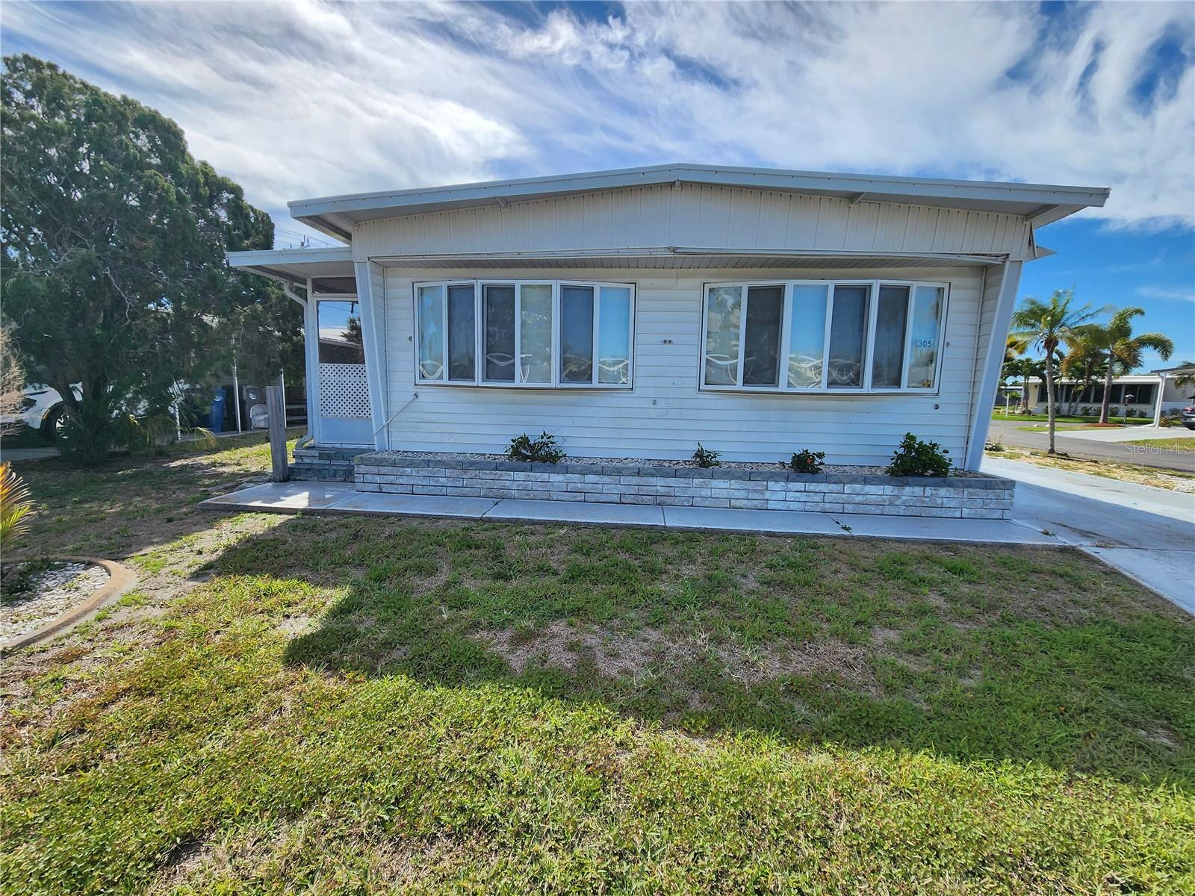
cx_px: 598
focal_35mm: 13
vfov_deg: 89.9
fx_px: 449
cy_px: 448
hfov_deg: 106.2
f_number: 2.2
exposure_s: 1/2586
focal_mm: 2.2
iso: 50
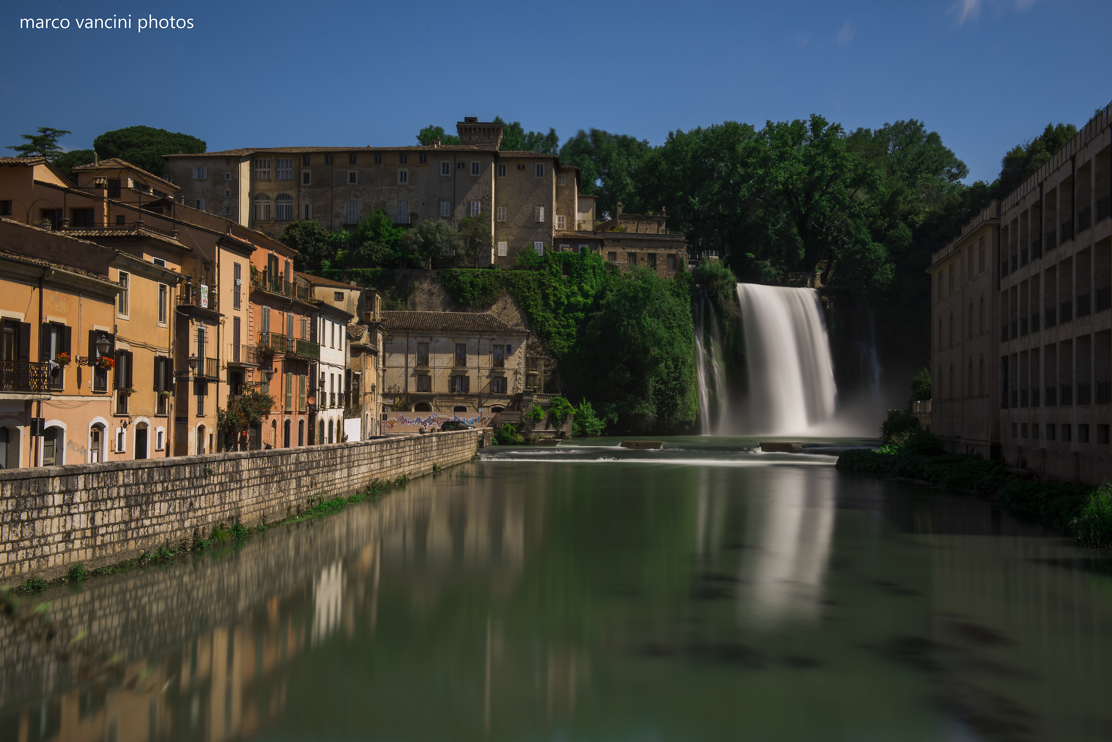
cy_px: 371
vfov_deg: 31.9
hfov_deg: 46.4
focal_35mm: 42
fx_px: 1298
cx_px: 556
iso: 50
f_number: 22
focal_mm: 42
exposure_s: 25
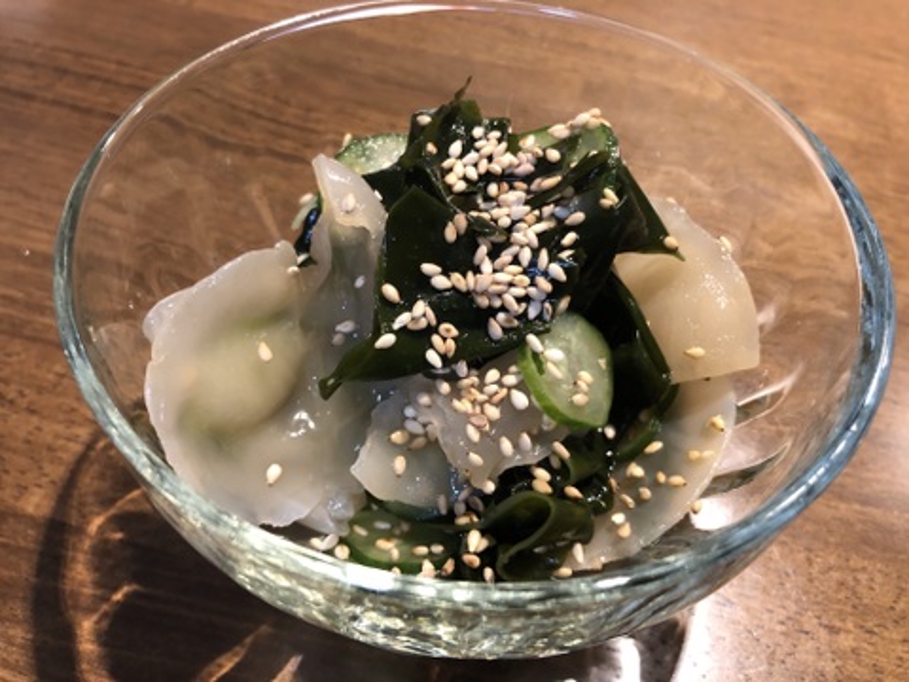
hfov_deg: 63.4
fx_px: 735
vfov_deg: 49.7
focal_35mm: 28
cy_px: 341
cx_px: 454
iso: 64
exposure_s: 1/16
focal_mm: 3.99
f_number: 1.8
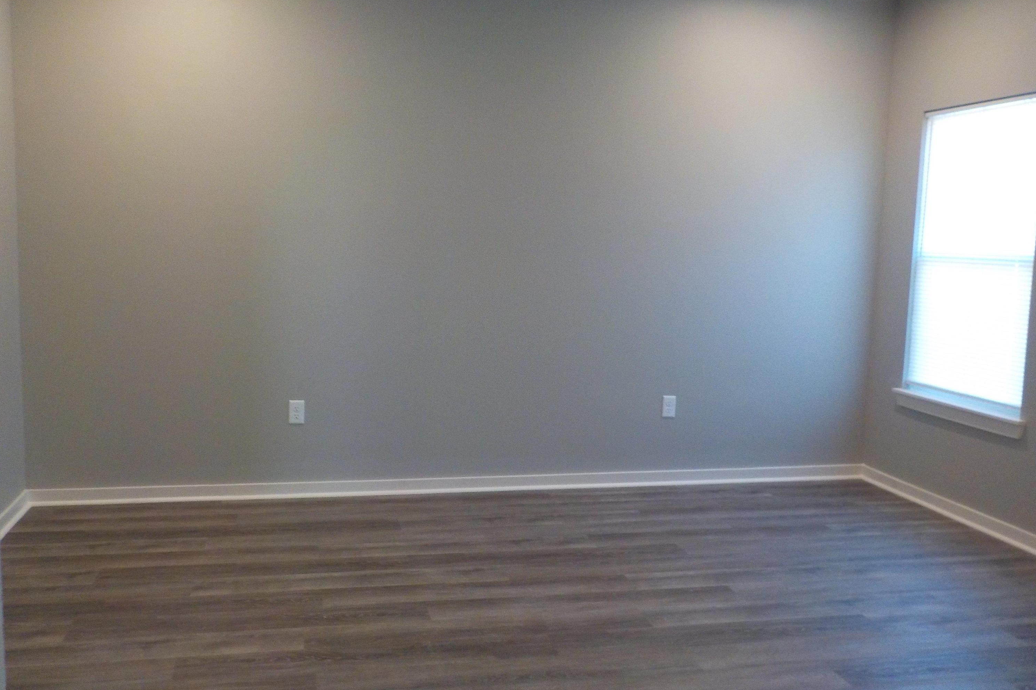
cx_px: 505
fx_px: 921
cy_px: 338
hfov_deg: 58.7
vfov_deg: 41.1
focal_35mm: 32
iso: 280
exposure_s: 1/30
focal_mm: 4.1
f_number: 3.3
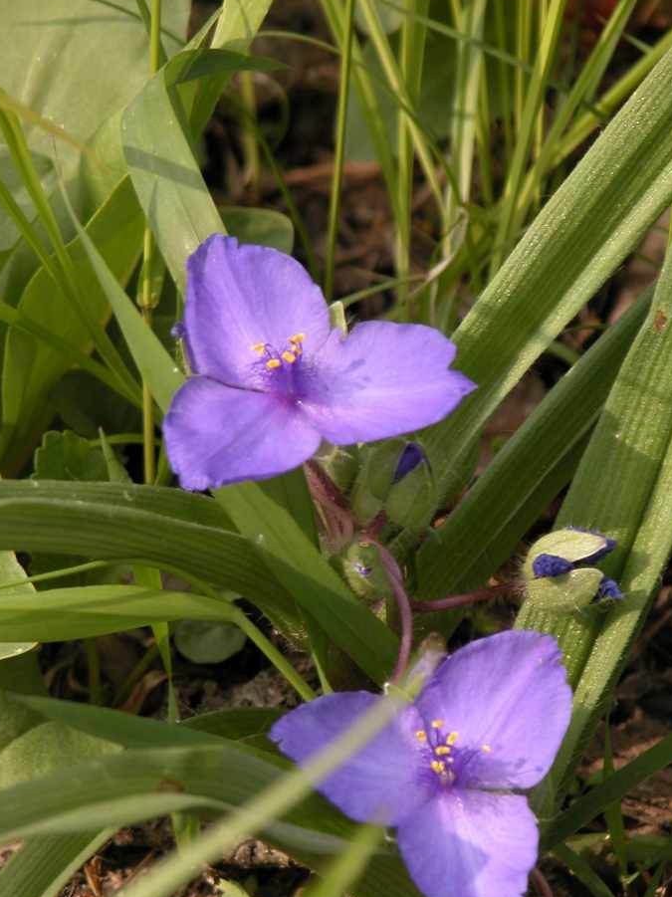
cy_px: 589
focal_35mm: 398
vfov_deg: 5.0
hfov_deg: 3.7
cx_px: 382
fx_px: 10309
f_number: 4.2
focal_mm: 71.2
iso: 100
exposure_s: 1/152
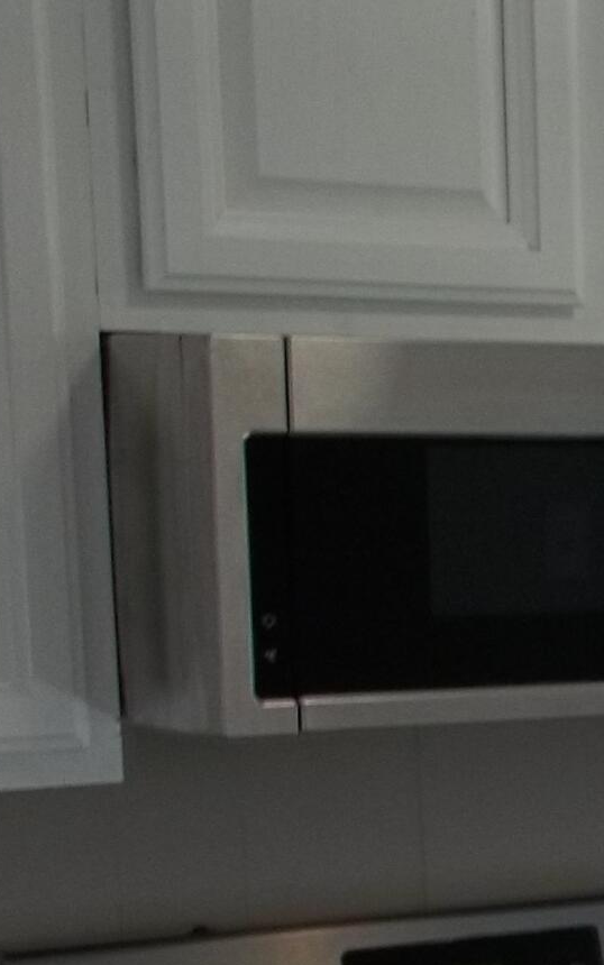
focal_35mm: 122
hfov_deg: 9.3
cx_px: 1561
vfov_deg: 16.7
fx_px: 3211
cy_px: 1011
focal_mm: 5.9
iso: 64
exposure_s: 1/40
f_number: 3.3
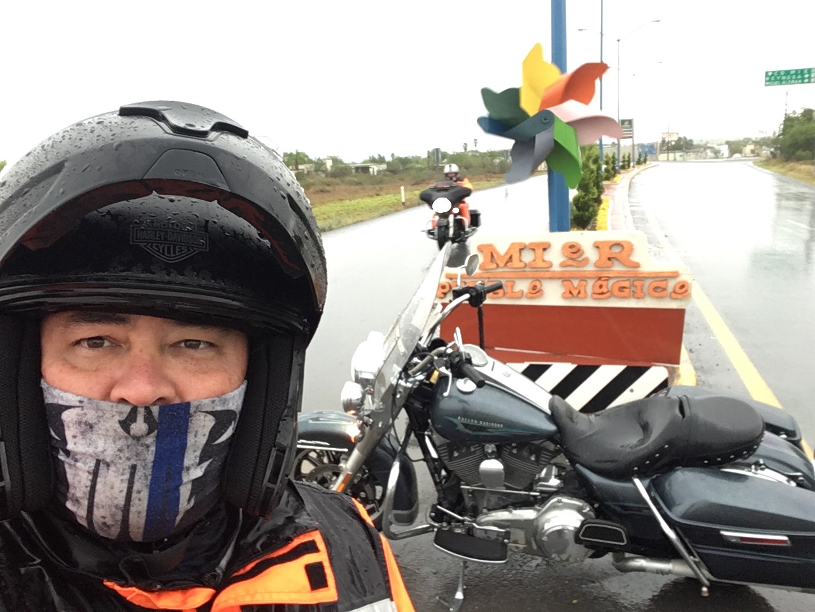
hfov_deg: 58.4
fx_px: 730
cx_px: 408
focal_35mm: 31
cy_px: 306
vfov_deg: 45.4
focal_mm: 2.15
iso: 64
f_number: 2.4
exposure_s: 1/60
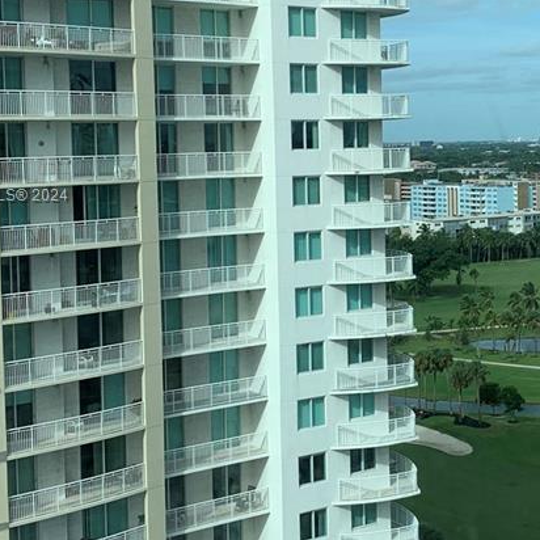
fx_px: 1182
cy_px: 197
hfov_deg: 25.4
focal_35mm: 67
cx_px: 418
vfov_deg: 25.6
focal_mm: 4.25
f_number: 1.8
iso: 25
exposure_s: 1/2309
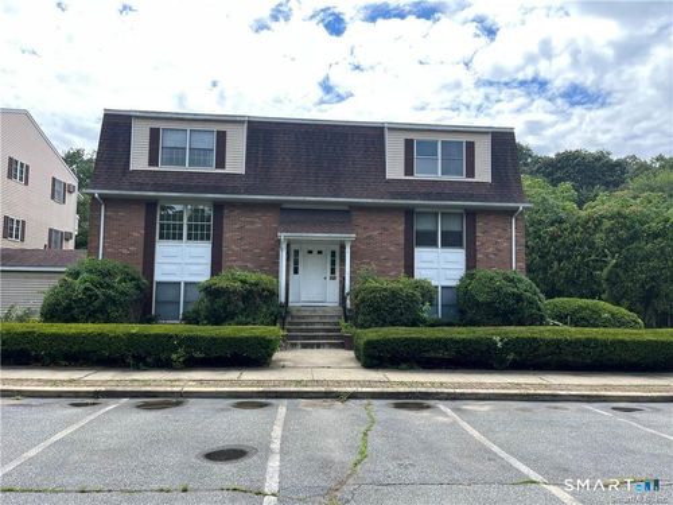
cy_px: 252
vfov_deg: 53.1
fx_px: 505
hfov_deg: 67.3
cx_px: 336
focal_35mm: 26
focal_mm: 5.1
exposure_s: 1/1056
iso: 50
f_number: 1.6
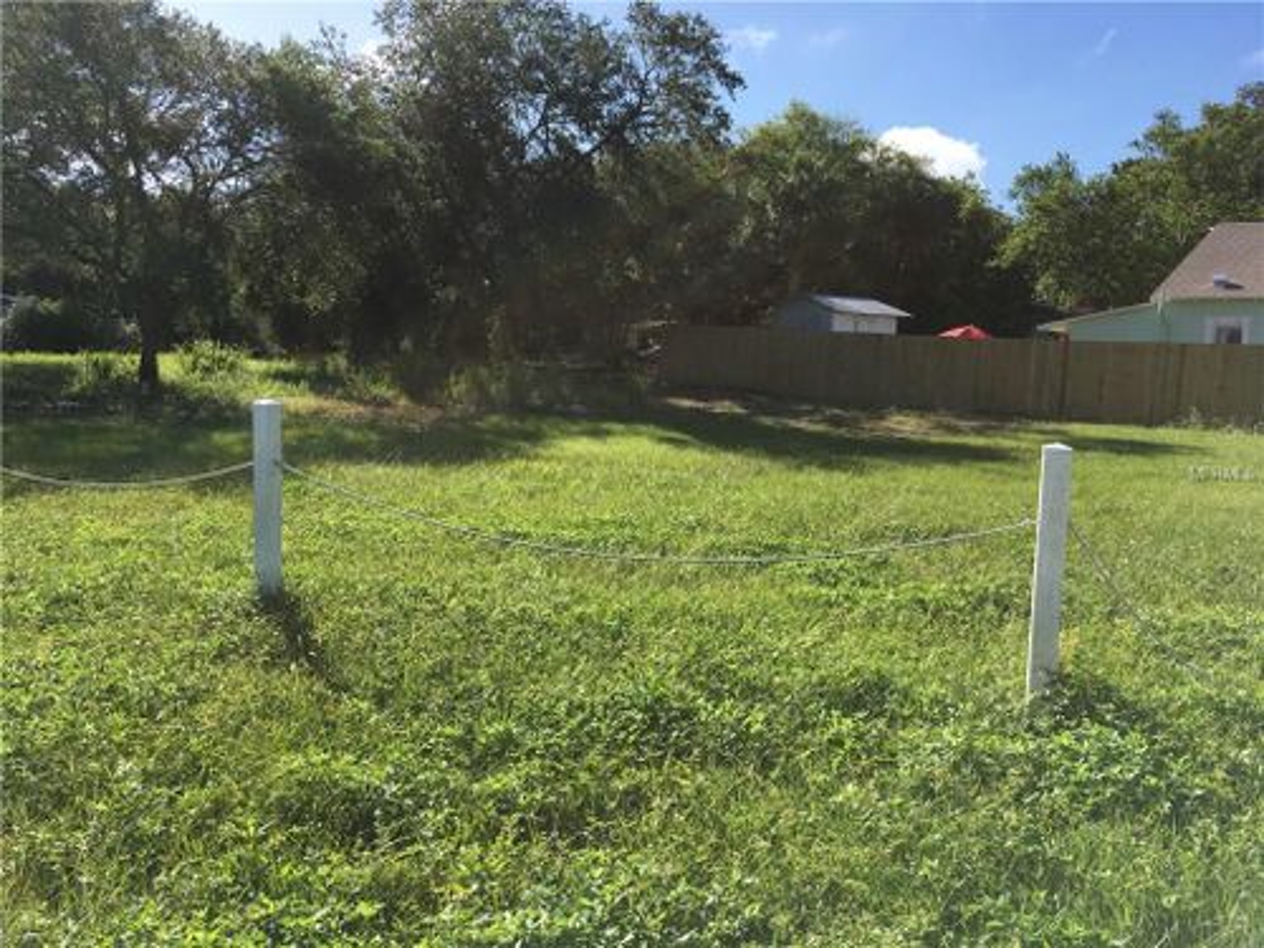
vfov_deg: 48.2
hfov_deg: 61.7
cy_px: 474
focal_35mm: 29
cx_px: 632
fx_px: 1059
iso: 25
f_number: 2.2
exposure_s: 1/1479
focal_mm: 4.15
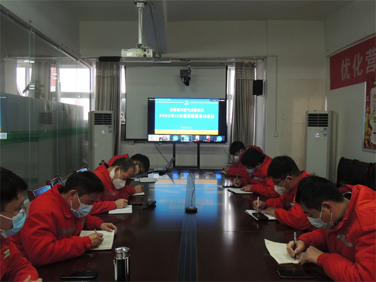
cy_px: 141
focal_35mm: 33
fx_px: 358
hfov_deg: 55.4
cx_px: 188
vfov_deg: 42.9
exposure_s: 1/30
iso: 400
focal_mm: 5.8
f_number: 3.2
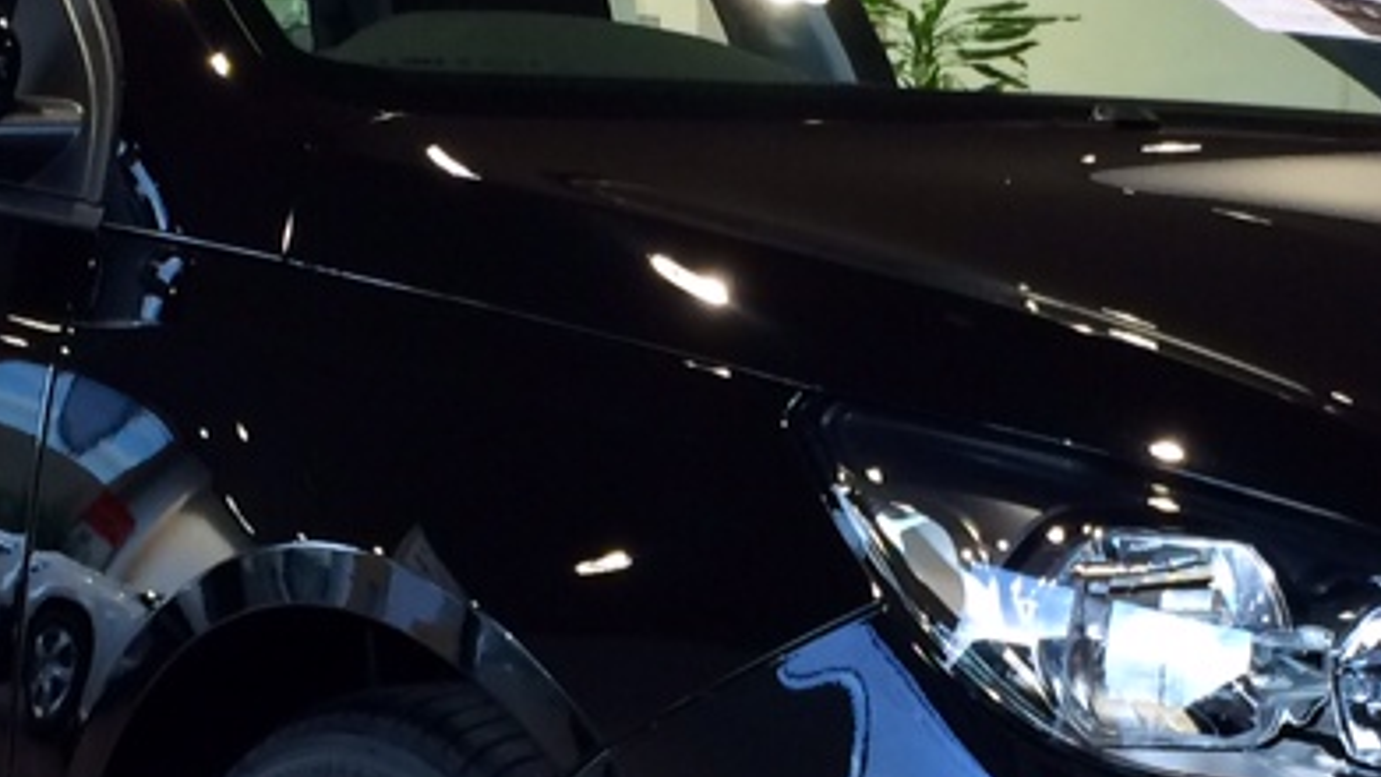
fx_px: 3918
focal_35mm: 107
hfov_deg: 19.9
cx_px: 883
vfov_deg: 11.3
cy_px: 604
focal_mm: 4.12
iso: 40
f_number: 2.2
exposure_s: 1/30
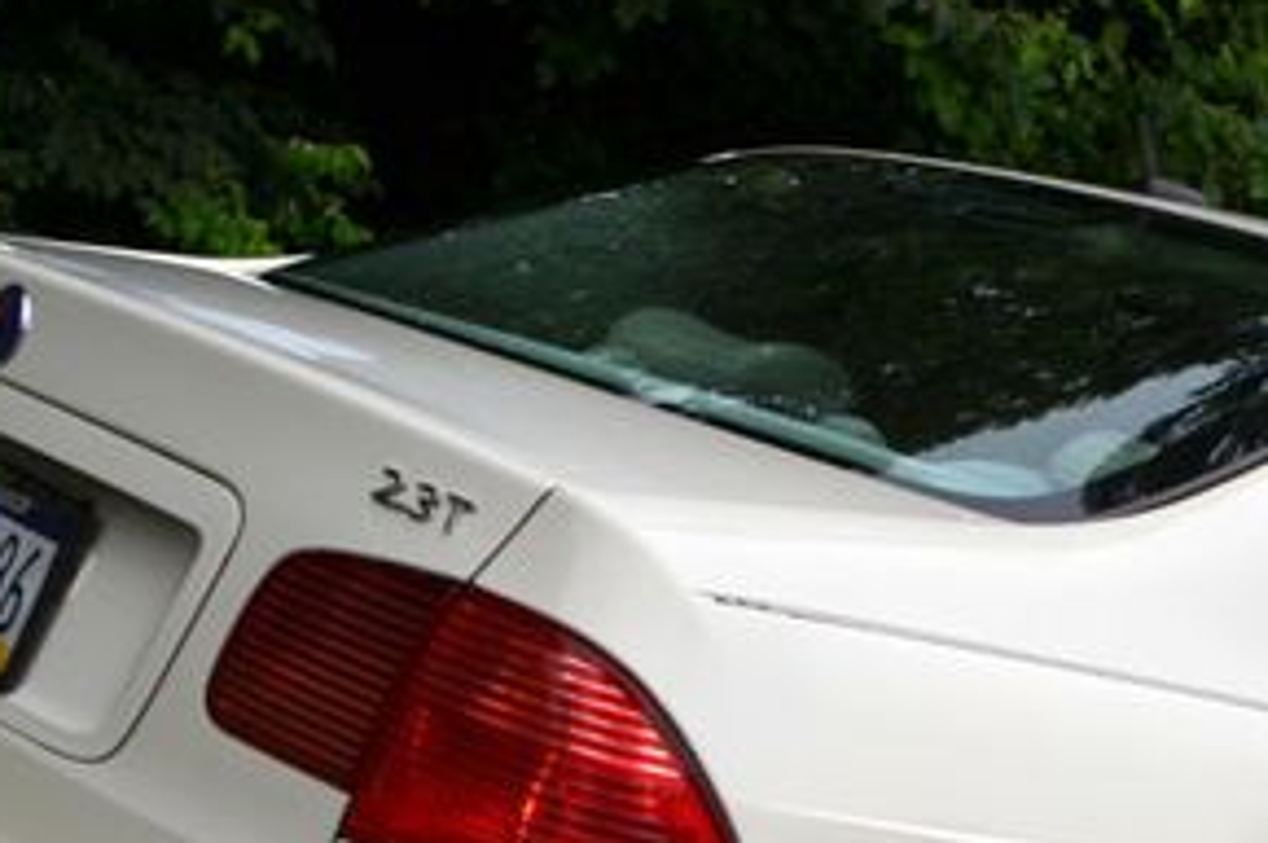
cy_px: 904
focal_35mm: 73
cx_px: 1132
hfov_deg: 26.8
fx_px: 2568
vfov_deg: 18.0
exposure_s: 1/250
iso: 125
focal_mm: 22
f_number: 8
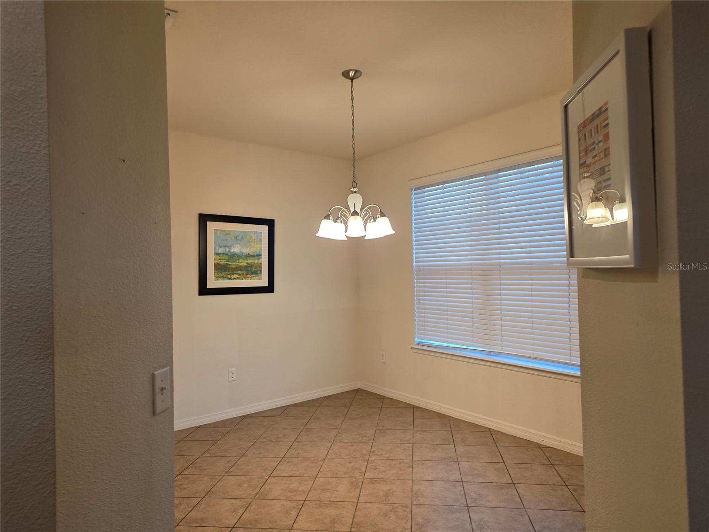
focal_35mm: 23
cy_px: 266
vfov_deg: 58.9
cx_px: 354
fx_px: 471
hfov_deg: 73.9
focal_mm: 6.25
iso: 250
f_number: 1.7
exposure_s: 1/120
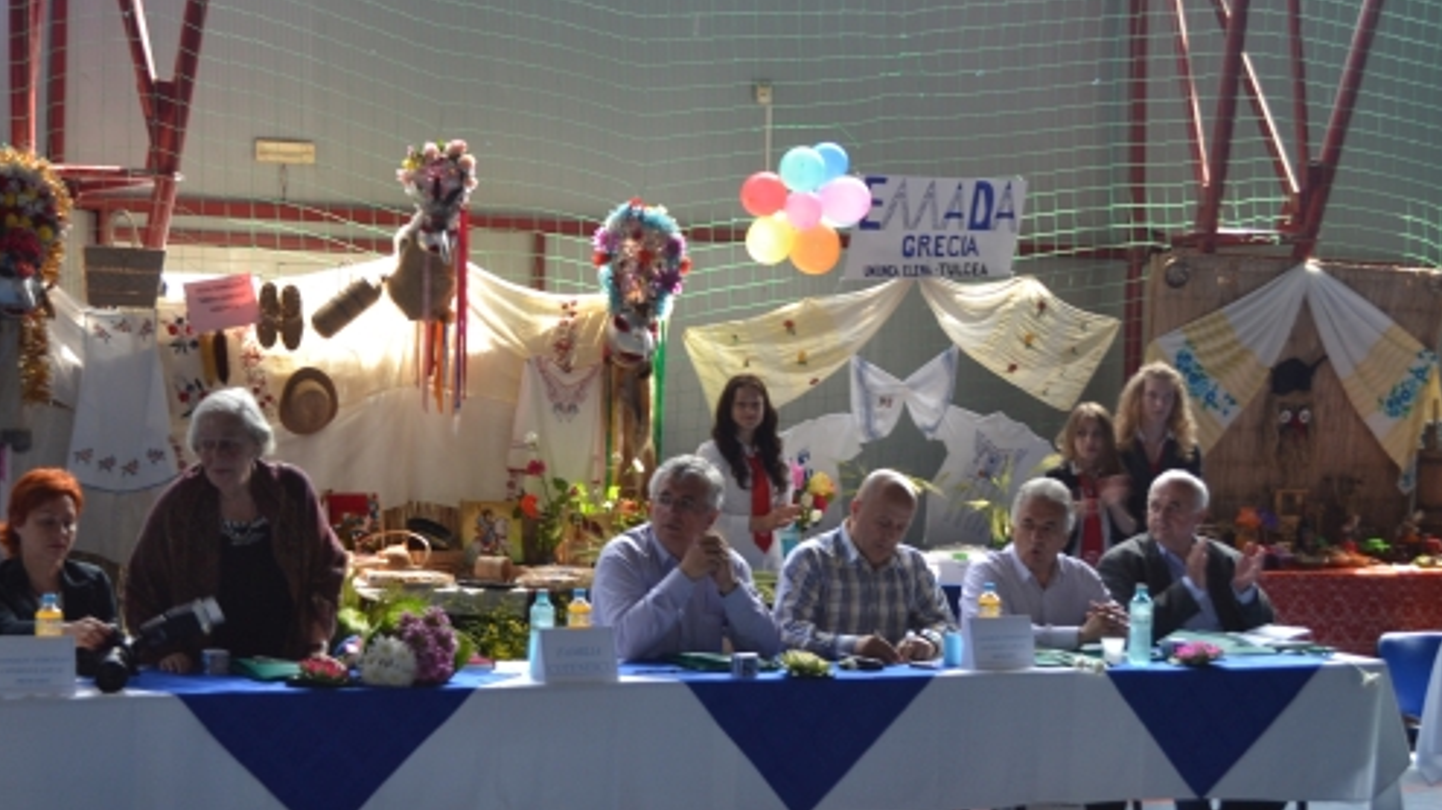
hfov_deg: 34.7
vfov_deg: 20.0
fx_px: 2293
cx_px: 533
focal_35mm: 60
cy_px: 350
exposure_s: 1/40
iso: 400
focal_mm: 30
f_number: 4.5
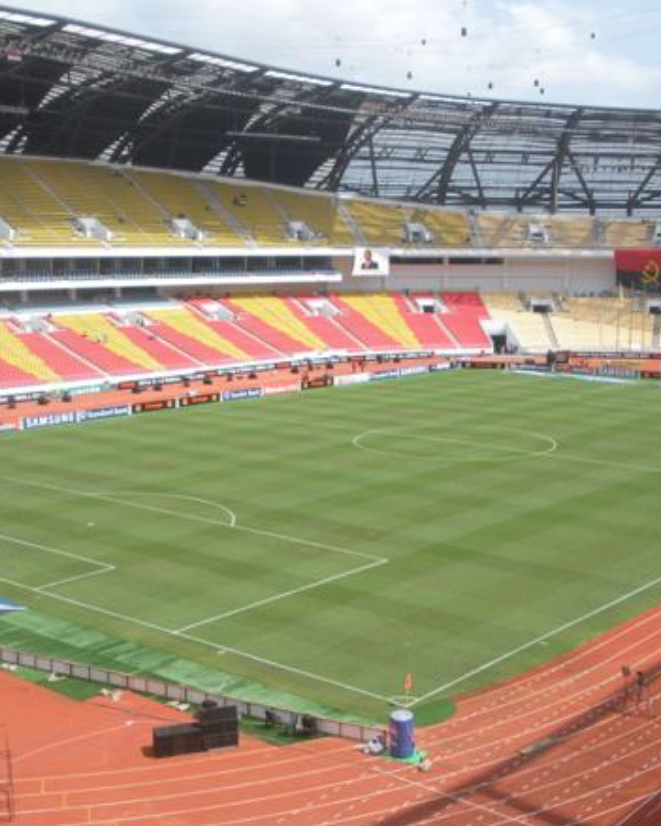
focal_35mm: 48
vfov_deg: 38.8
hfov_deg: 31.4
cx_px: 379
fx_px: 1174
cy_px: 420
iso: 64
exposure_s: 1/462
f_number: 3.5
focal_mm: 6.3
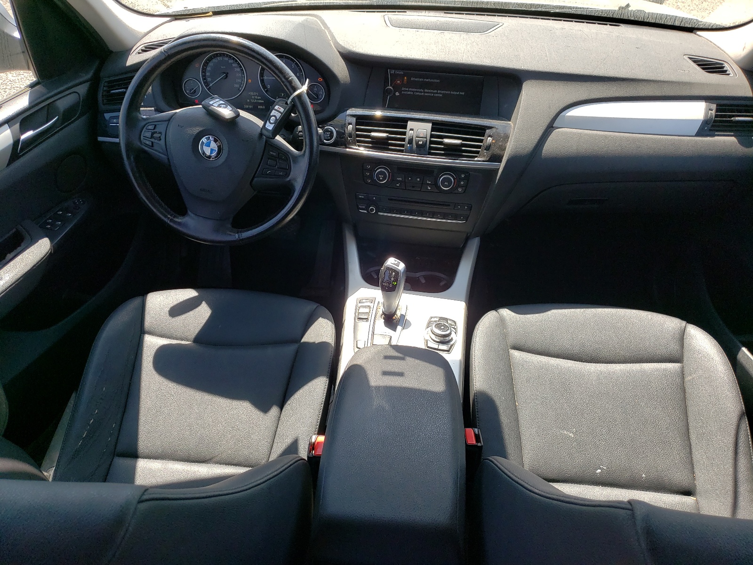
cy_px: 282
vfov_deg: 53.1
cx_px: 376
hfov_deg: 67.3
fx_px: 566
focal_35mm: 26
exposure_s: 1/588
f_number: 1.5
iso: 50
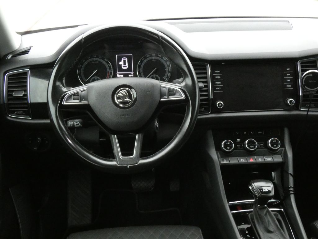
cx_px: 159
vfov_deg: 37.7
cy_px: 120
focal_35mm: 38
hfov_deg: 49.0
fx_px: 349
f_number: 5.6
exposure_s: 1/50
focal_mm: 6.8
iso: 1600
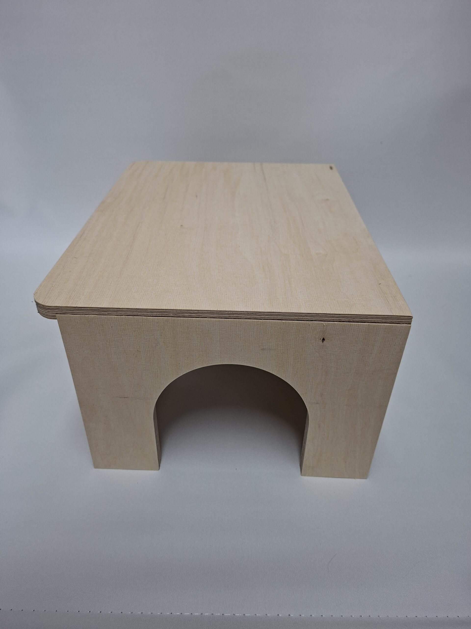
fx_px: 417
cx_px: 236
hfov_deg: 58.9
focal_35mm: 23
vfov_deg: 73.9
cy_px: 314
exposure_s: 1/100
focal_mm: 5.54
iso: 125
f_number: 1.8
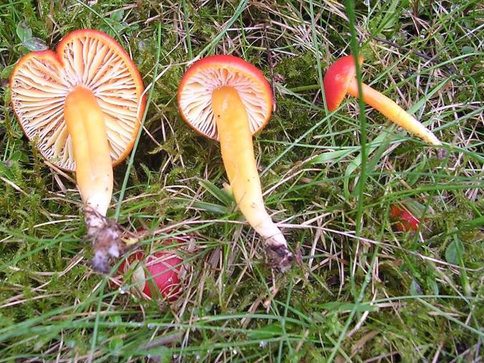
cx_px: 206
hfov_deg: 42.0
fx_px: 629
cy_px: 163
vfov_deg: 32.2
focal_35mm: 45
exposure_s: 1/70.8
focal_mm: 5.8
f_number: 2.8
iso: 100
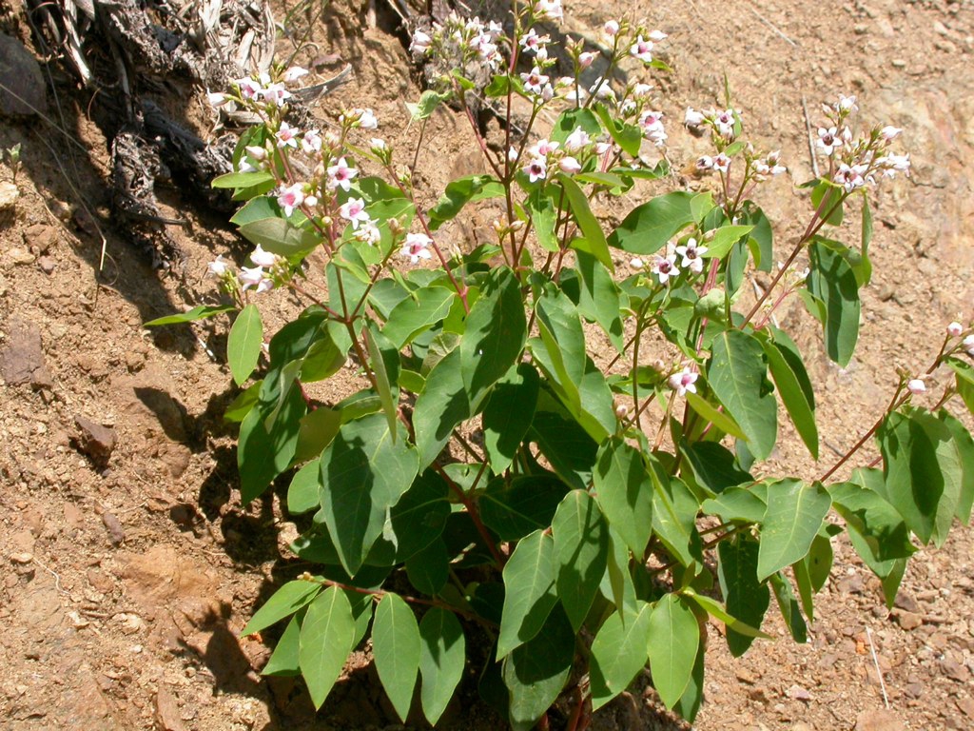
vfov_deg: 18.9
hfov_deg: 25.0
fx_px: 2195
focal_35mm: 78
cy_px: 366
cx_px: 487
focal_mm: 16.2
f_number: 7.9
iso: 100
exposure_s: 1/201
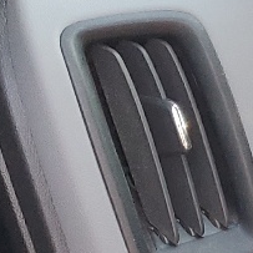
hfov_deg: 8.4
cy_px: 378
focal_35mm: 181
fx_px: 1497
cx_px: 722
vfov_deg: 9.4
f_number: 1.5
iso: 97
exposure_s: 1/120
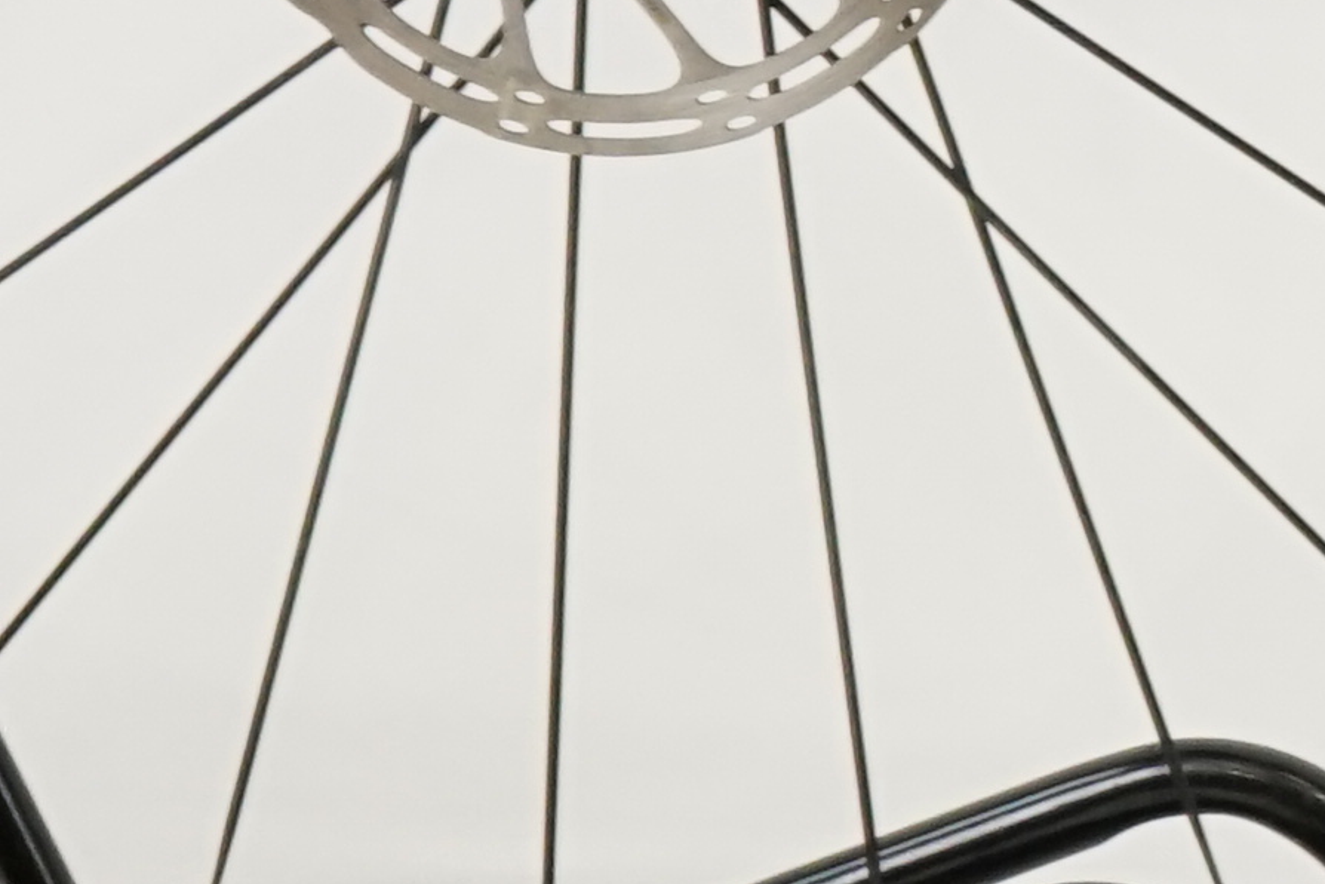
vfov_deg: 3.2
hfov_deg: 4.7
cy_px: -1304
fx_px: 15568
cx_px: 3308
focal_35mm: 423
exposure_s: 1/200
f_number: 5.6
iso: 2000
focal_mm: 63
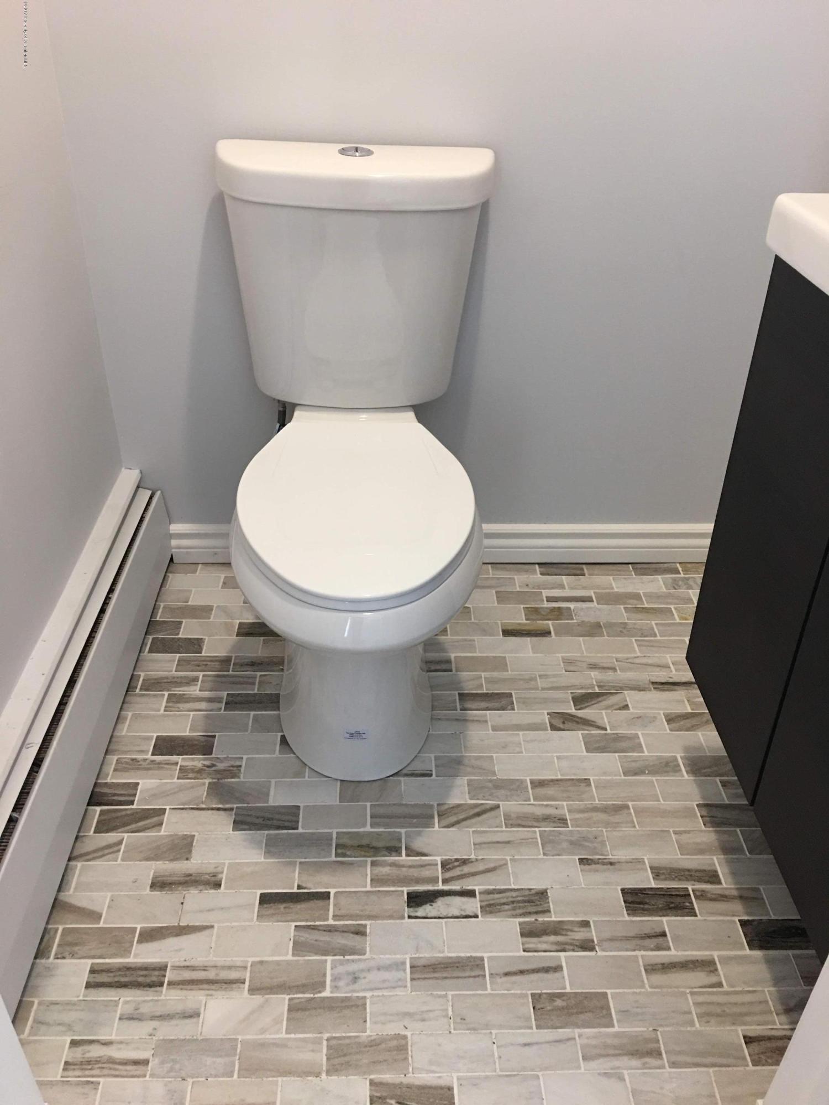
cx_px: 414
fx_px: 926
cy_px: 552
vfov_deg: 61.7
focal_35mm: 29
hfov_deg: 48.2
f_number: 2.2
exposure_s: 1/15
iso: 50
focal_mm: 4.15
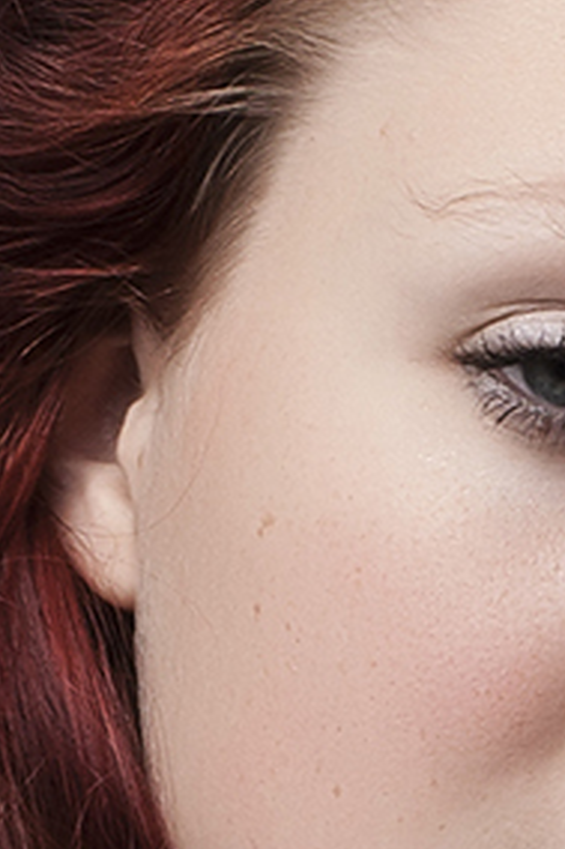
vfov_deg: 4.8
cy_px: 1922
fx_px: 9946
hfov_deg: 3.2
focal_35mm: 422
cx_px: 741
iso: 200
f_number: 16
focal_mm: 50
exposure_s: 1/500
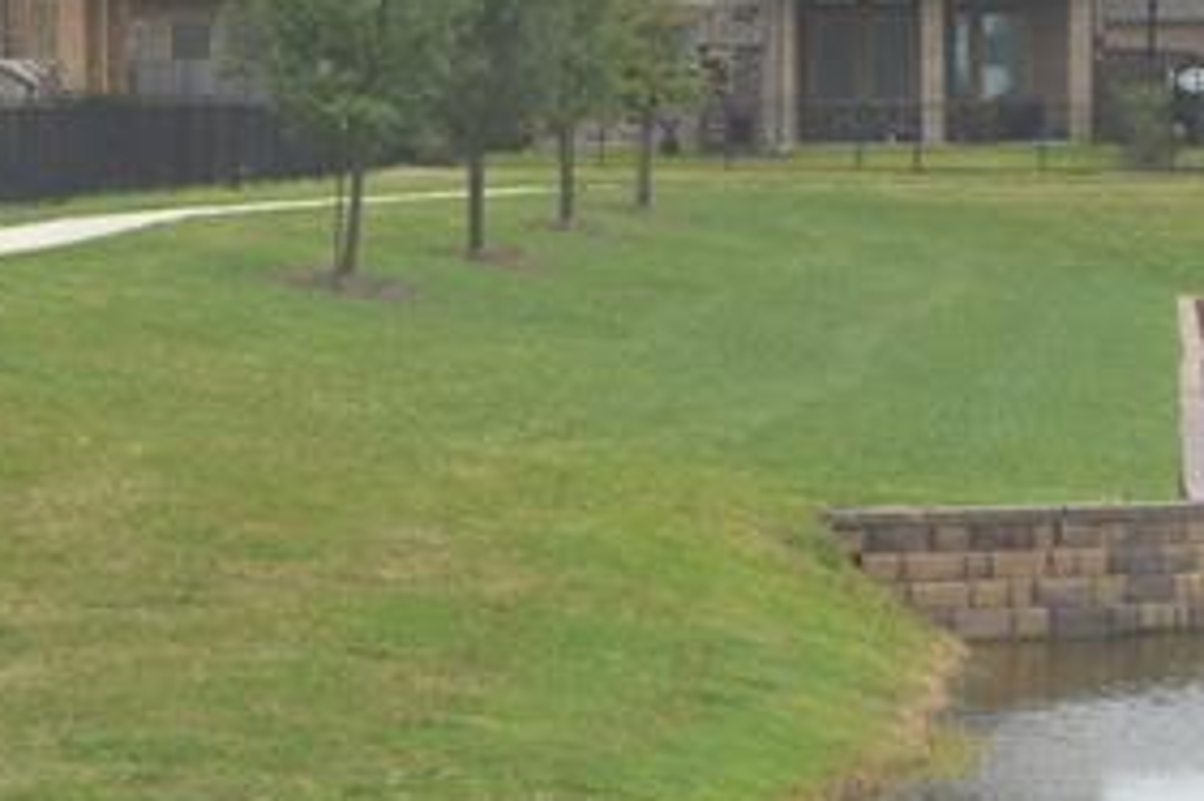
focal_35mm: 208
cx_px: 2095
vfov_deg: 6.6
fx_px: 6952
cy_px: -156
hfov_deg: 9.5
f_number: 9
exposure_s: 1/320
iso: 200
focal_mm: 38
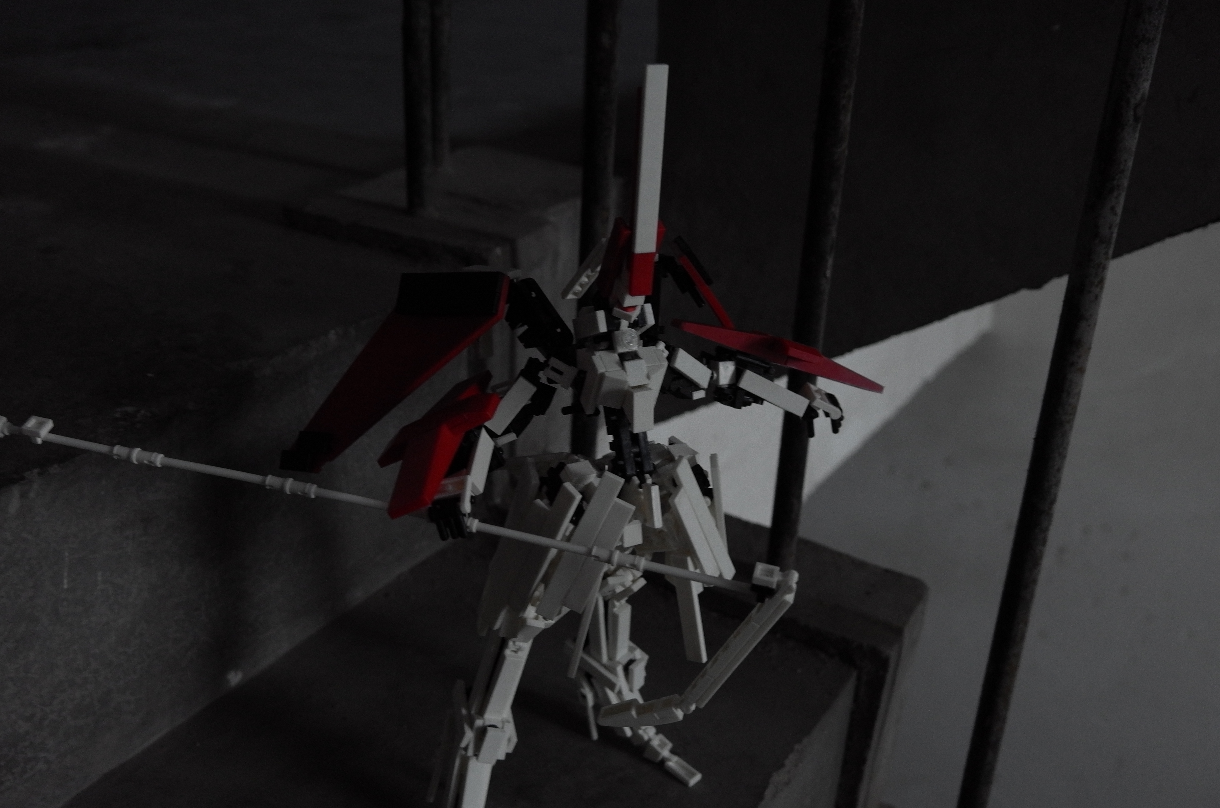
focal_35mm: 37
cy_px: 404
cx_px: 610
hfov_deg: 52.0
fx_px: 1251
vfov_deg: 35.8
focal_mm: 24.3
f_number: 4.5
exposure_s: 1/30
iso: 1600
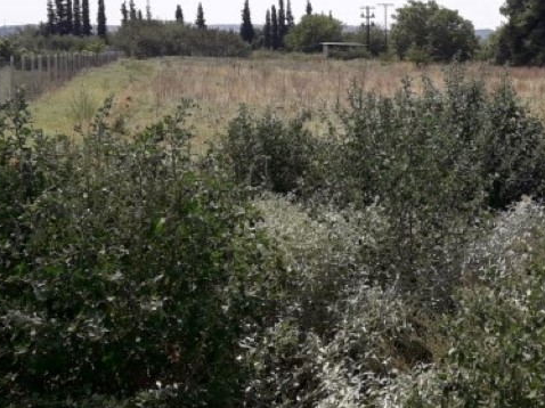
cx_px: 421
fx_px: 944
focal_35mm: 60
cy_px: 154
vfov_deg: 24.3
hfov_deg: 31.5
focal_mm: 3.7
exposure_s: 1/1845
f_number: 1.9
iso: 40
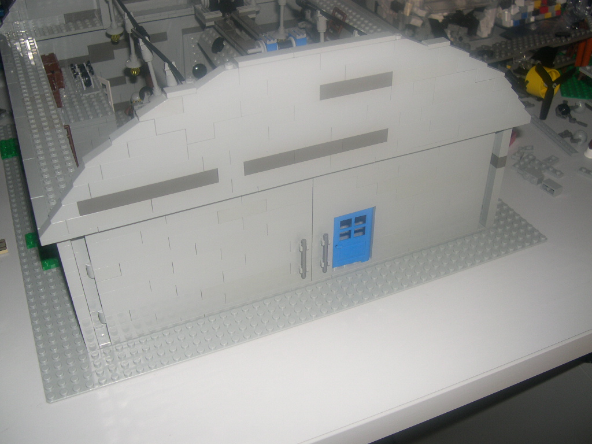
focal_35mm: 38
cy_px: 222
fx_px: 650
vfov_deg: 37.7
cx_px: 296
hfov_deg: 49.0
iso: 100
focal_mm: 8
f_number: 2.8
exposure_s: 1/60
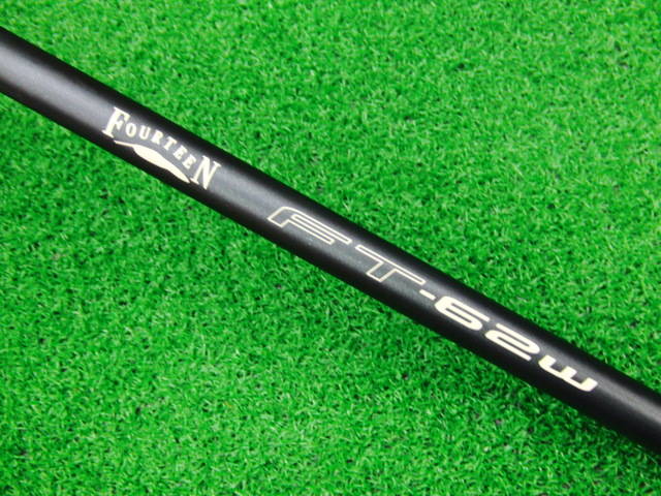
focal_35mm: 37
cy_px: 248
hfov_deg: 50.1
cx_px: 330
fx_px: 707
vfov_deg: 38.7
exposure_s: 1/20
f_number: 3.6
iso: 400
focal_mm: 6.42
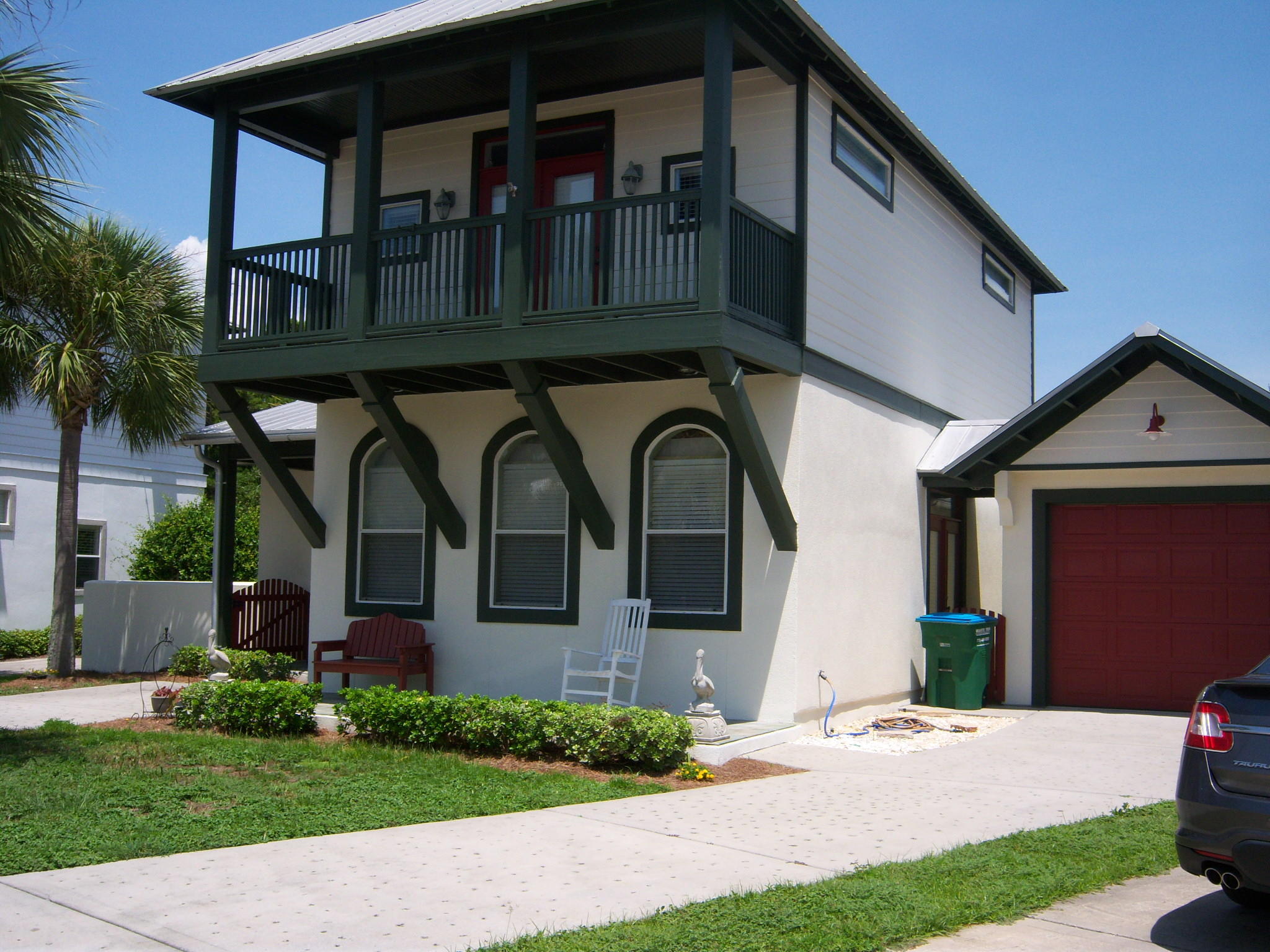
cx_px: 635
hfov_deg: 51.4
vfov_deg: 39.7
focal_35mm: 36
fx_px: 1321
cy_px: 476
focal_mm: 7.5
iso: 80
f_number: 4.8
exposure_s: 1/640
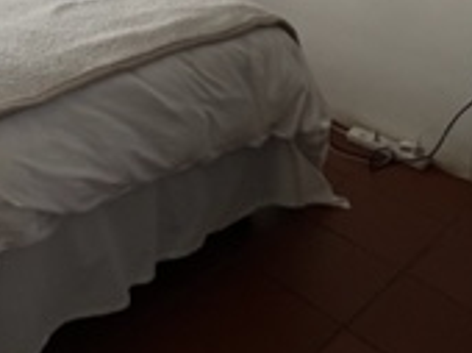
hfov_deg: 36.4
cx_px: 42
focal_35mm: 49
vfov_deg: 23.0
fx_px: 667
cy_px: -197
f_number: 1.8
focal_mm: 1.57
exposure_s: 1/194
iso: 32
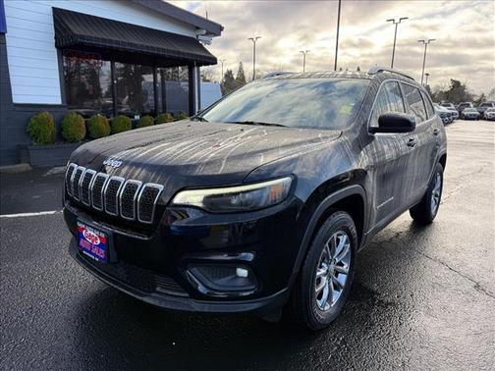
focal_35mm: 24
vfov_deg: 56.8
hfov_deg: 71.6
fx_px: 343
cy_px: 186
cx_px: 248
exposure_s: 1/1122
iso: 80
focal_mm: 6.76
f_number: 1.78
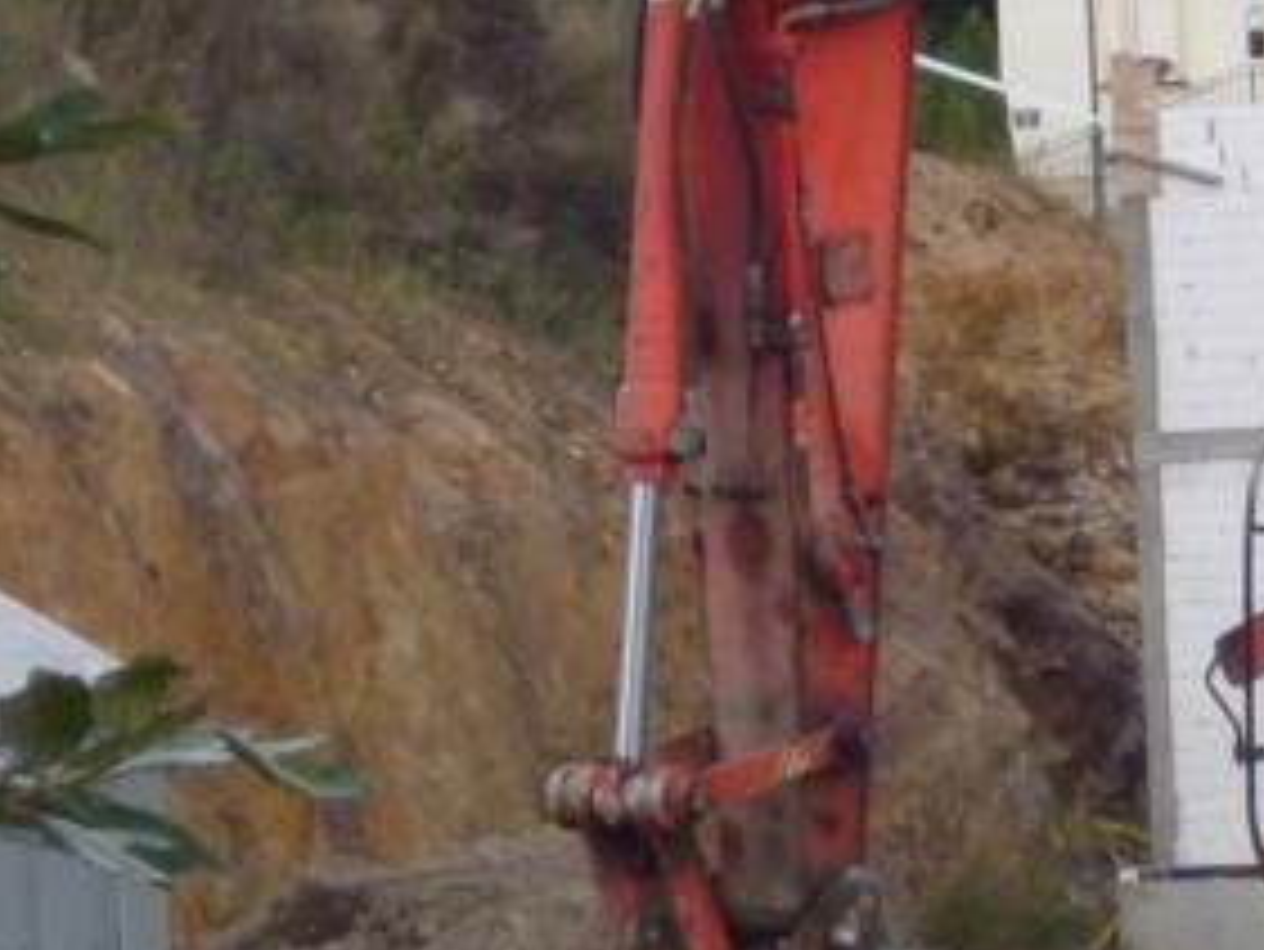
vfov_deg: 3.7
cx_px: 1502
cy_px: 374
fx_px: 14539
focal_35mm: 398
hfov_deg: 5.0
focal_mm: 20
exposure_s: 1/125
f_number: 6.5
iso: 400
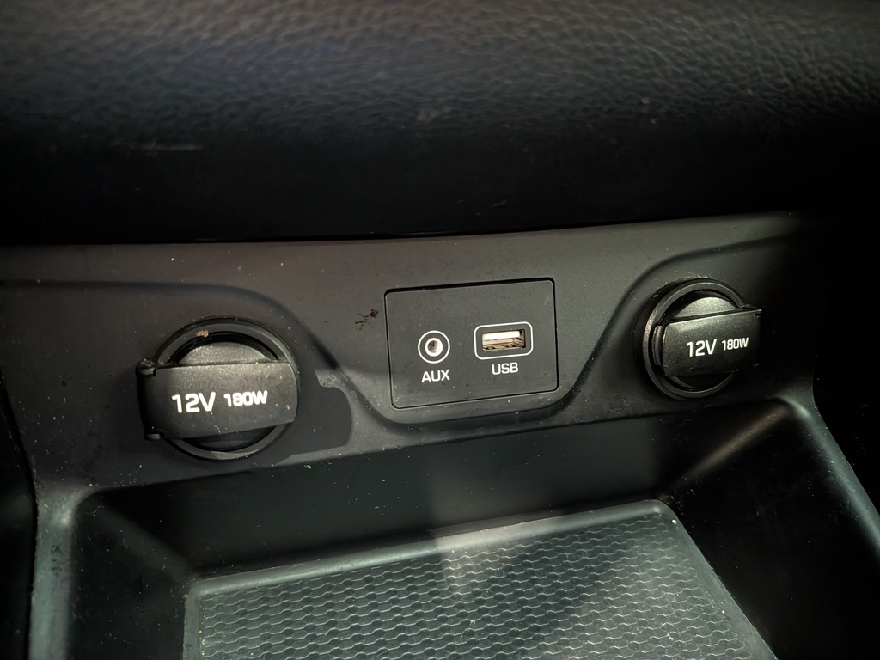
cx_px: 440
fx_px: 610
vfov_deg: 56.8
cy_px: 330
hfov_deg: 71.6
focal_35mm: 24
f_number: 1.7
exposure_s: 1/16.7
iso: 1854
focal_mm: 4.53
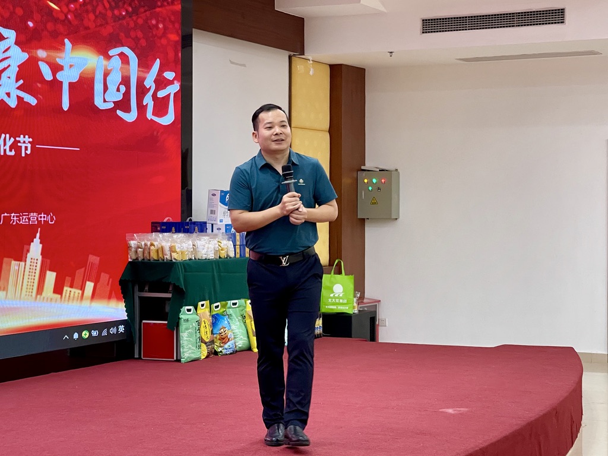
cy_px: 228
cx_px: 304
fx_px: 1124
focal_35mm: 64
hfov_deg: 30.3
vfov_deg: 22.9
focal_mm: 7.5
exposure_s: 1/50
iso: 160
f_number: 2.2
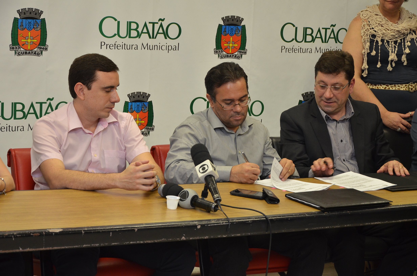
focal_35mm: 99
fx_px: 1144
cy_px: 138
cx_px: 208
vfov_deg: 13.8
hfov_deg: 20.7
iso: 1000
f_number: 5.6
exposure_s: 1/80
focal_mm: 66
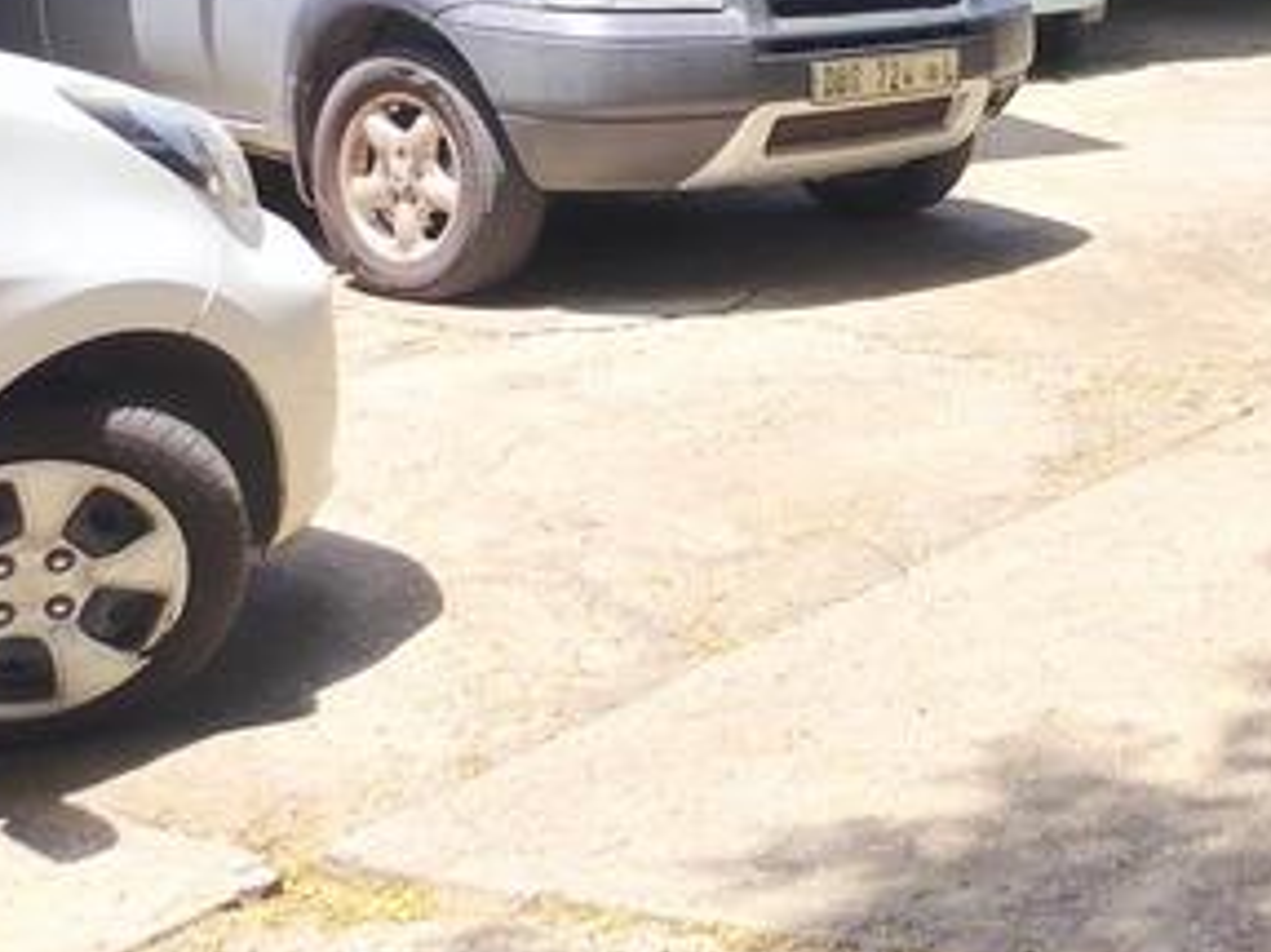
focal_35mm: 67
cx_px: 1643
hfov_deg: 25.1
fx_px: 2459
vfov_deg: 21.1
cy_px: -18
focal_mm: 5.25
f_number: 1.75
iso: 100
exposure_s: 1/329
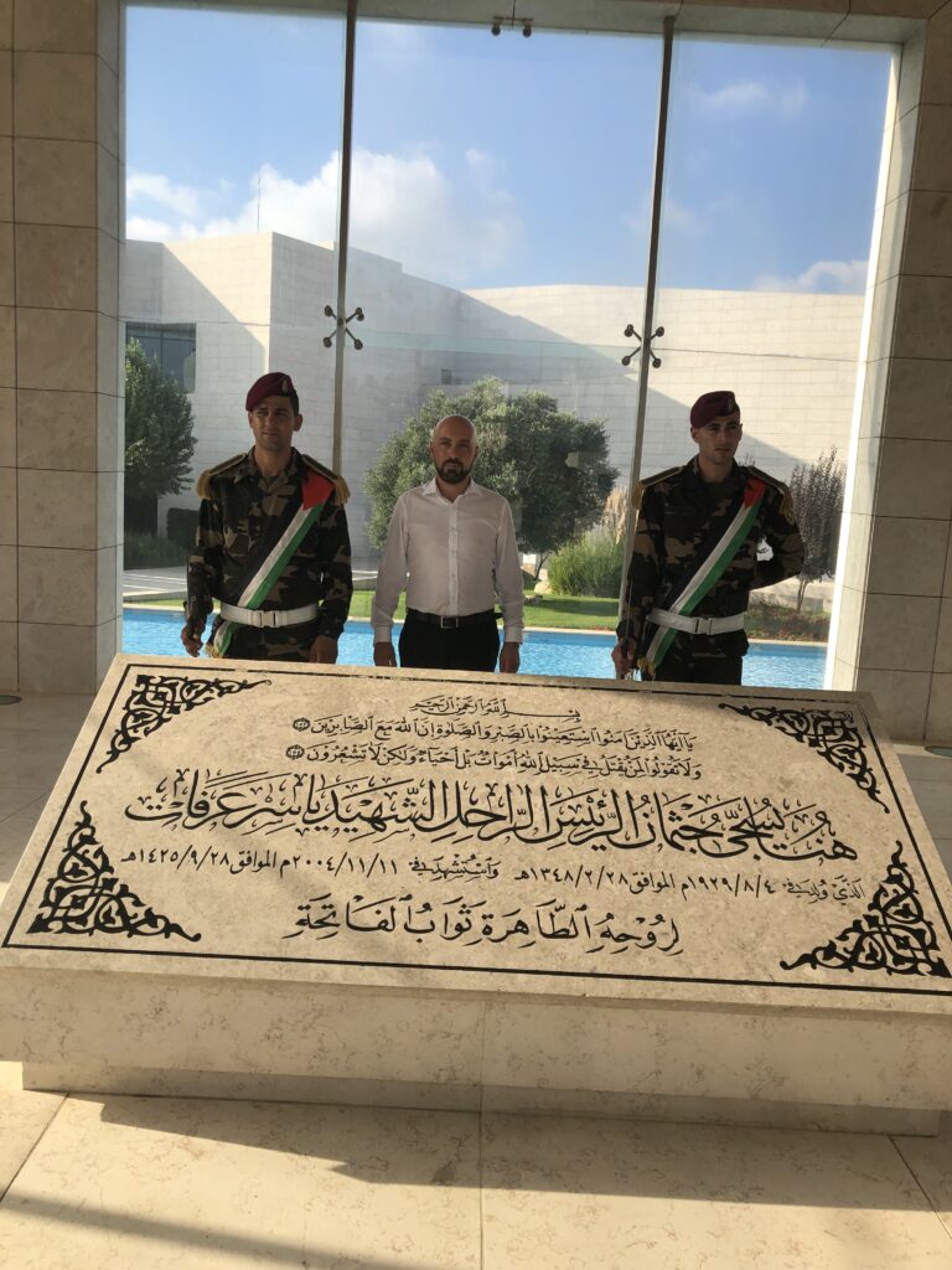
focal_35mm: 28
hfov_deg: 49.7
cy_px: 635
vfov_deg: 63.4
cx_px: 476
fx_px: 1027
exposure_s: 1/1116
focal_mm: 4
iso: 20
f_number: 1.8
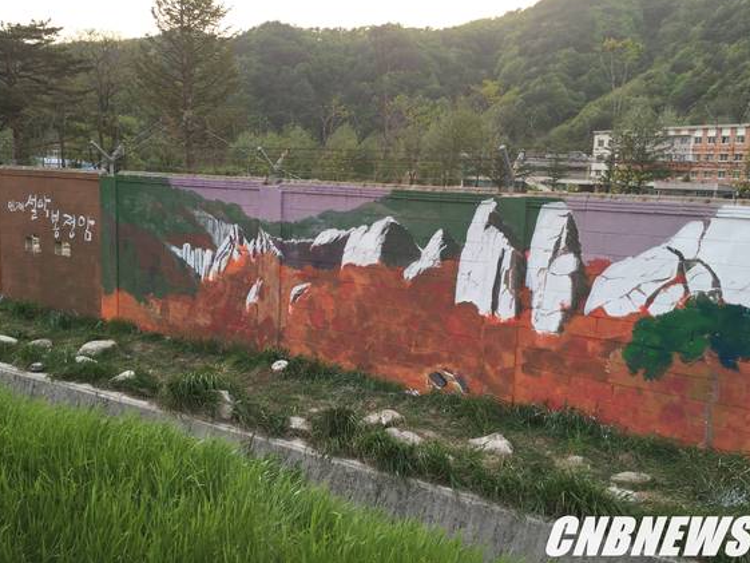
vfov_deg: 46.8
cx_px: 378
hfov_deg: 60.0
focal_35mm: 30
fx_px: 650
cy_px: 279
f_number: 2.2
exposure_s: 1/60
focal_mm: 4.15
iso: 32
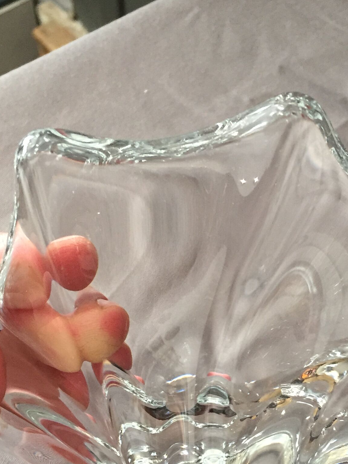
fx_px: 831
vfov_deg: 30.5
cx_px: 220
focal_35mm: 62
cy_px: 363
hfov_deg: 23.6
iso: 200
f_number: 2.2
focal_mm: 4.15
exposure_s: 1/33
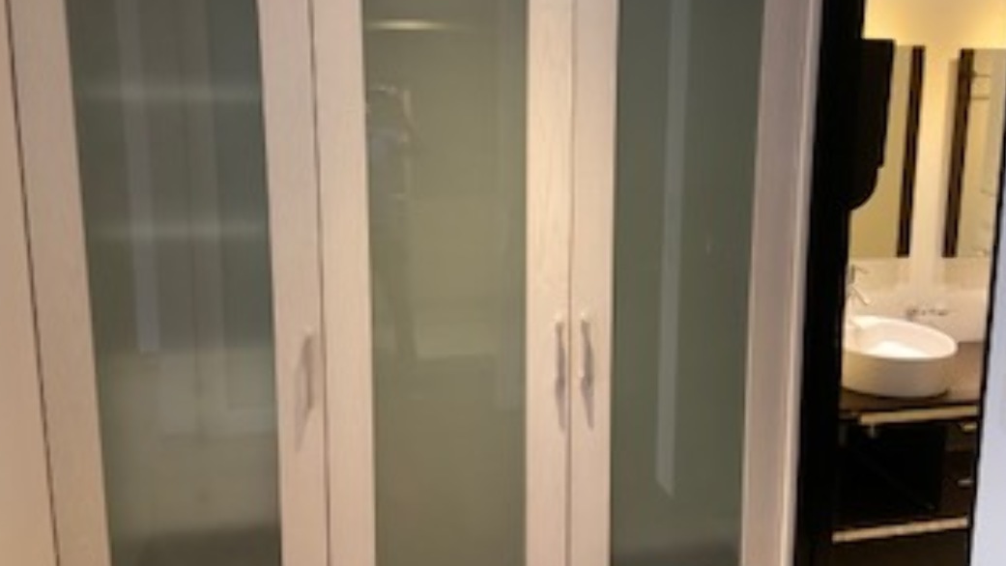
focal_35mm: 29
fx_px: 774
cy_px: 219
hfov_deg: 66.1
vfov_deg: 40.0
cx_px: 501
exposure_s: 1/60
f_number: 1.8
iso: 320
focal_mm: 4.25
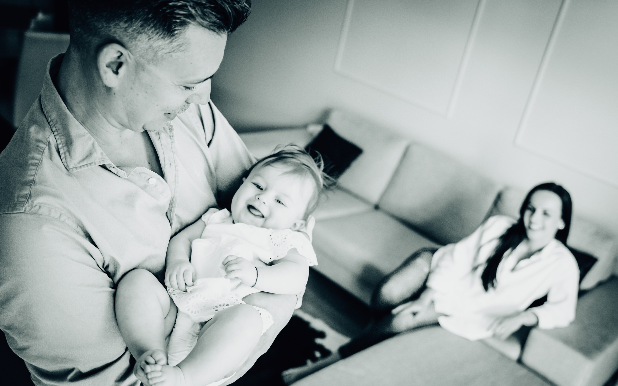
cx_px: 319
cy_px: 213
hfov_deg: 54.2
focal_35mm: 36
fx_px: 604
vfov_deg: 35.4
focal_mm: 32.8
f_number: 2.8
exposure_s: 1/160
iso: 1250
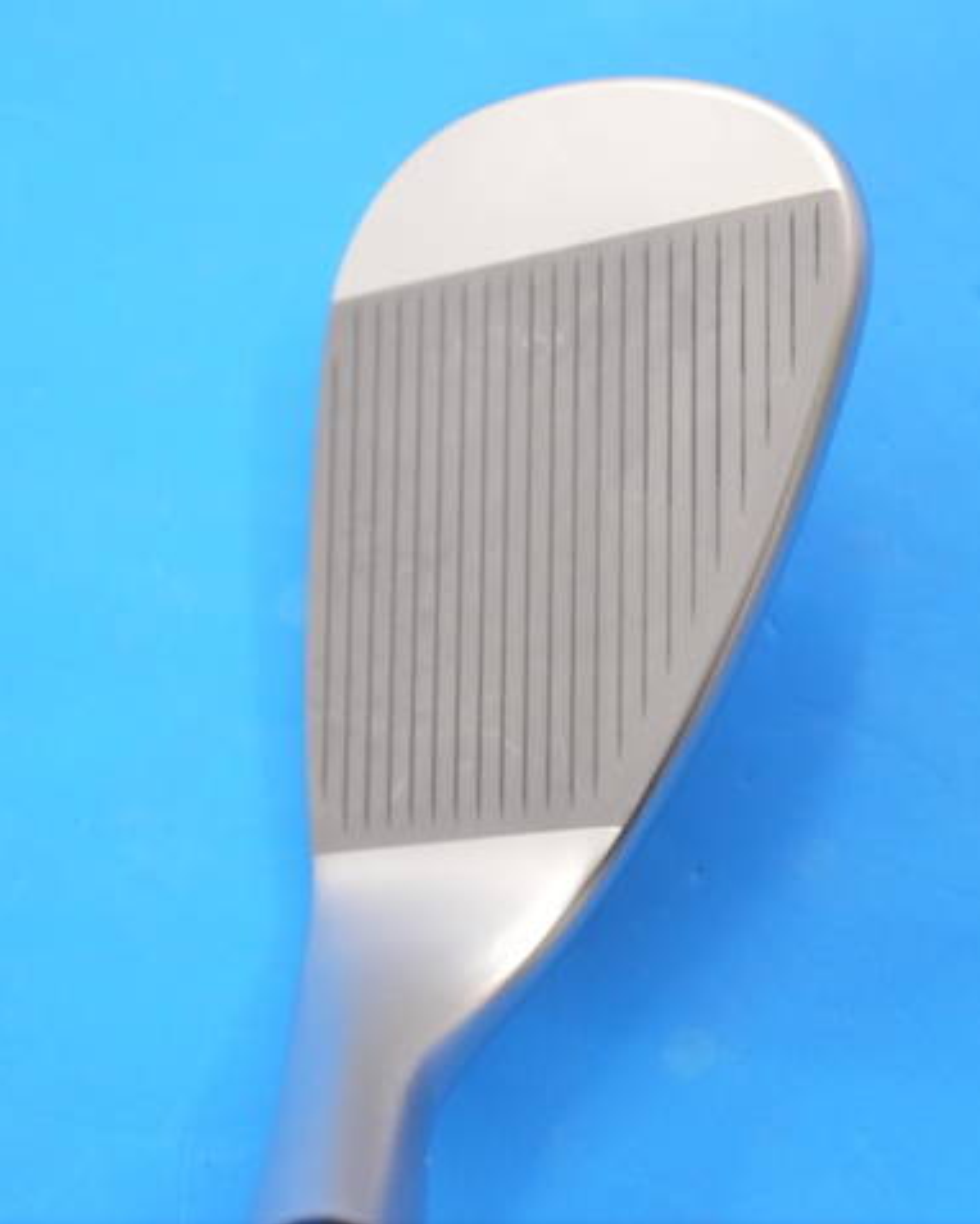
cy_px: 613
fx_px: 3986
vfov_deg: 17.5
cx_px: 567
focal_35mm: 110
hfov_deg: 14.0
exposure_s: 1/80
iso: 800
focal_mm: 42
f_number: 5.6
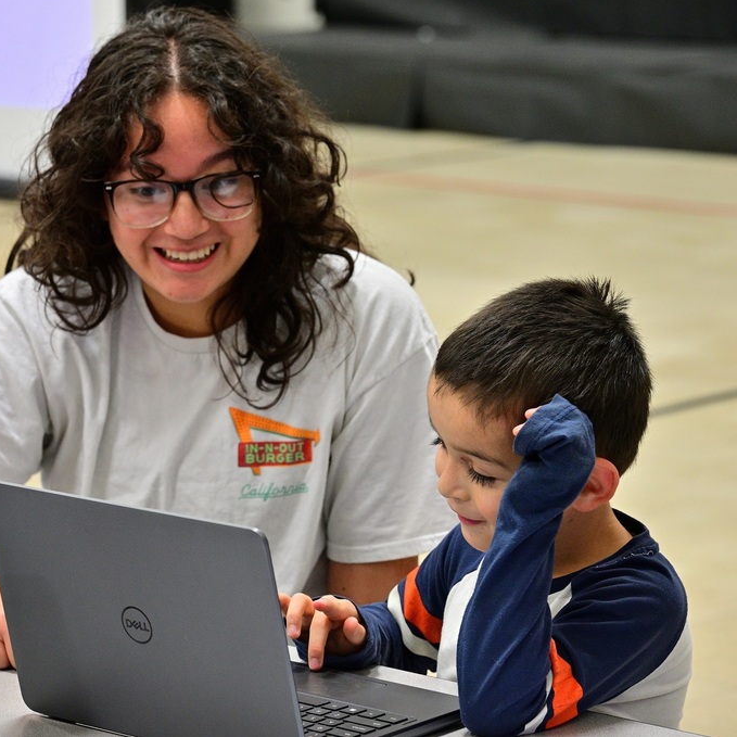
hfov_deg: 12.4
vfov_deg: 12.4
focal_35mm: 141
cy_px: 367
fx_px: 3396
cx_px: 285
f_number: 6.3
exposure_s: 1/80
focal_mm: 110
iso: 1600
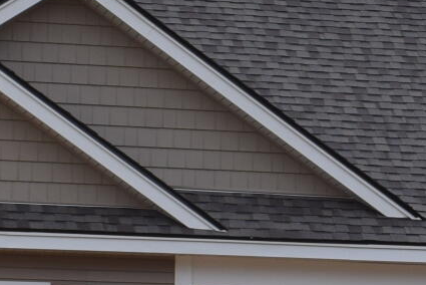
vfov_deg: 5.2
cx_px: 763
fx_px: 3132
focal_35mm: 265
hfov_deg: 7.5
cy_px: 330
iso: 100
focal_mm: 25
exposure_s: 1/200
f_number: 9
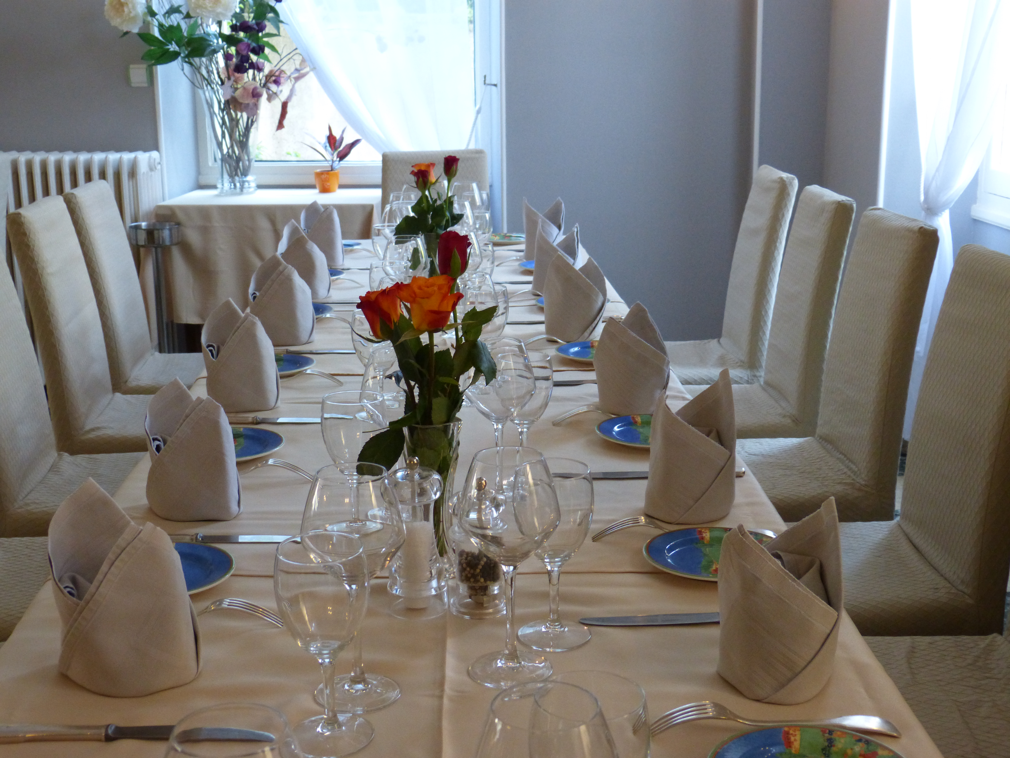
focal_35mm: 46
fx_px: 1342
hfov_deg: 41.2
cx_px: 505
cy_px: 379
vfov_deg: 31.5
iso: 400
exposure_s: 1/40
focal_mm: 8.3
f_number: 3.2
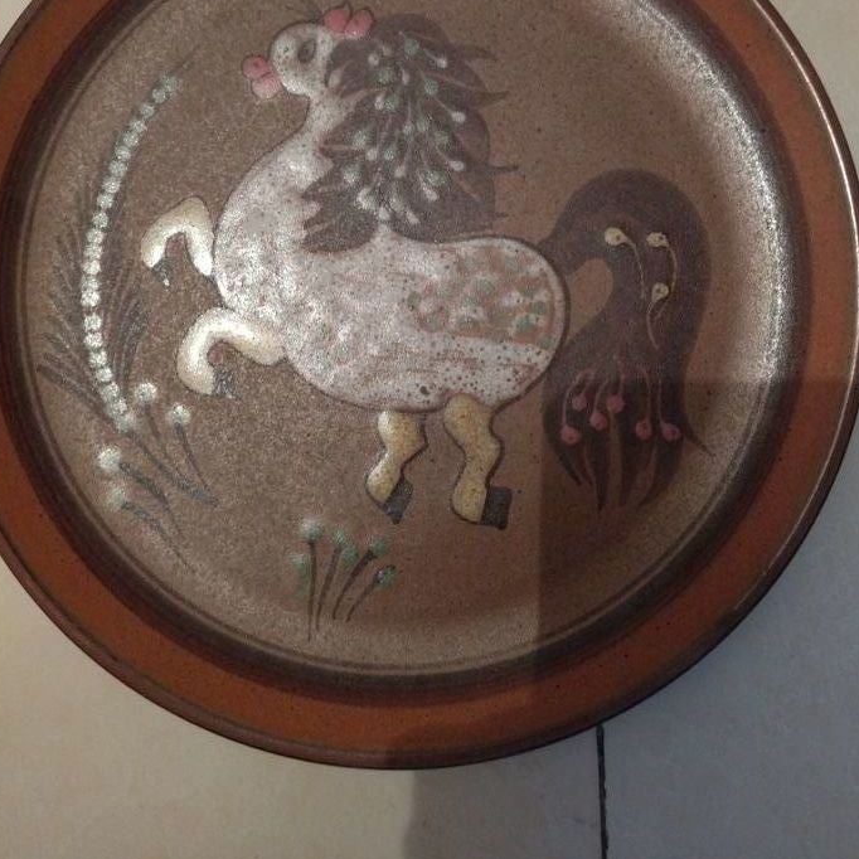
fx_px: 983
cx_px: 433
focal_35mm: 35
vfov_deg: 46.6
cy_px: 297
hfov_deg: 47.2
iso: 559
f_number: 1.79
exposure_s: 1/20
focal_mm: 4.74
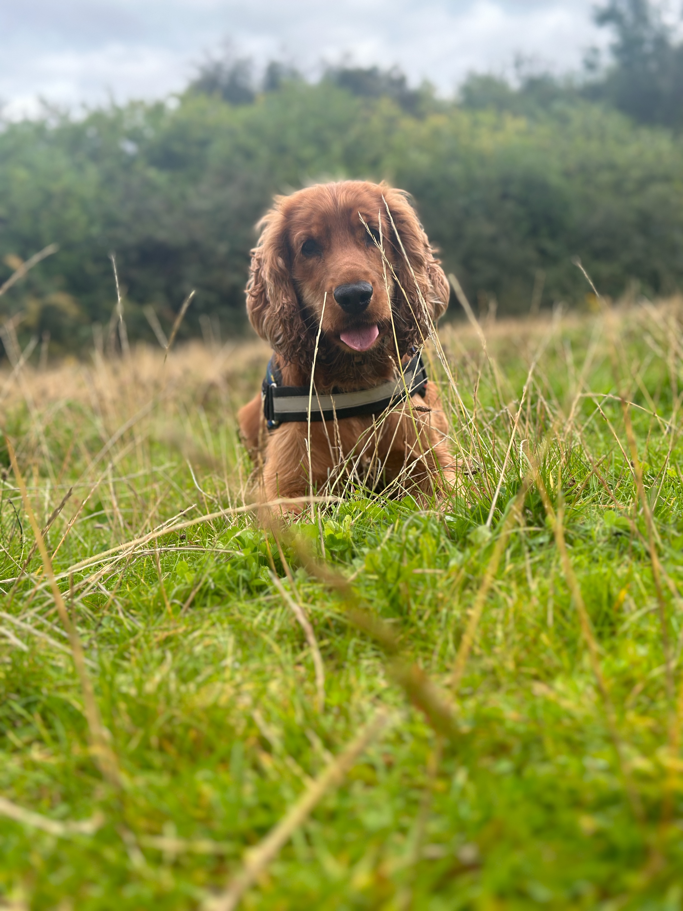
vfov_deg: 39.7
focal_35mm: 48
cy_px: 456
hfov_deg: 30.3
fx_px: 1263
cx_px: 342
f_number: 1.78
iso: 80
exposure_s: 1/638
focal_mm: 6.86
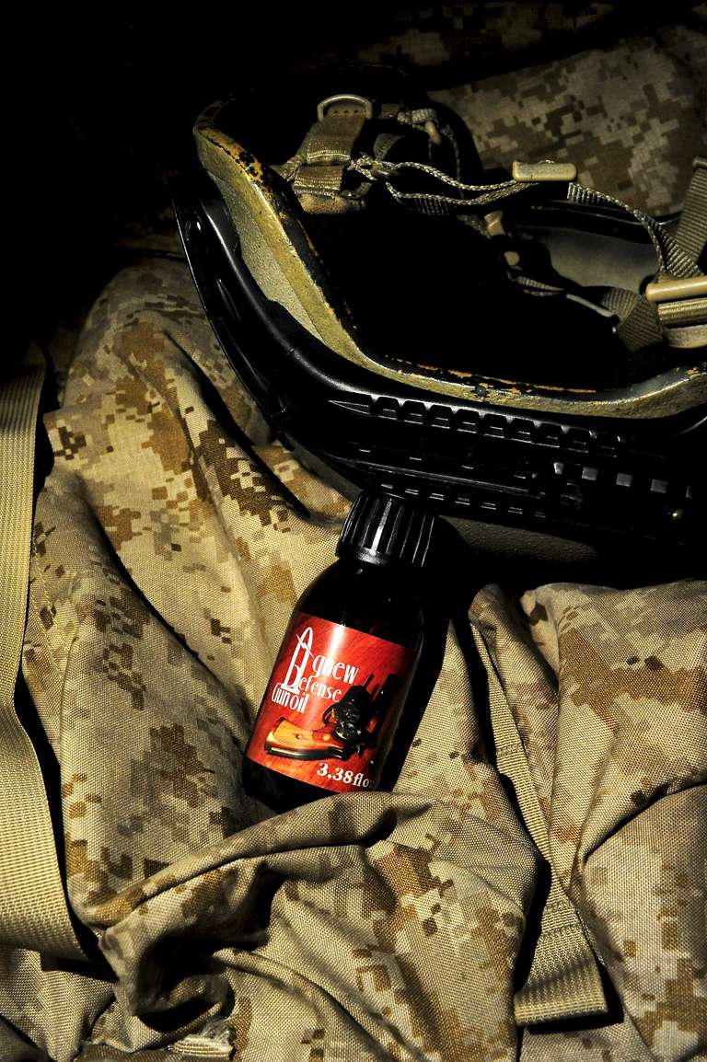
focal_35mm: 35
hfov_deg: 37.8
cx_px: 354
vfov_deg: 54.5
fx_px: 1032
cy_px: 531
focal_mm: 35
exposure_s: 1/80
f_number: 2.8
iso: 6400
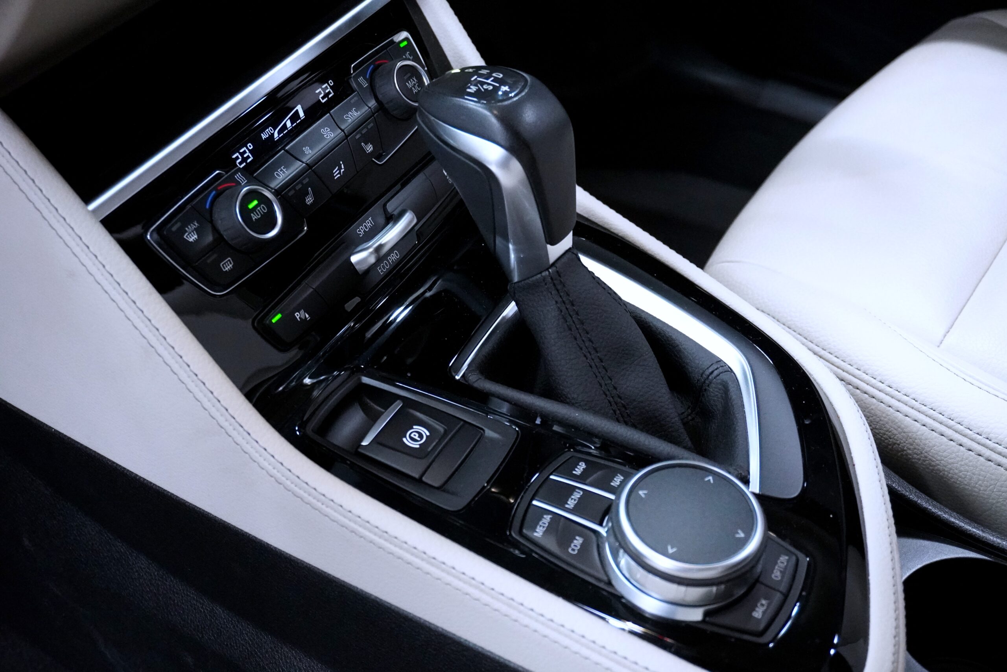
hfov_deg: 42.3
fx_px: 1301
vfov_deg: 28.9
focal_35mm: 46
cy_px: 336
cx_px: 504
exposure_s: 1/60
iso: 6400
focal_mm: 31
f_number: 5
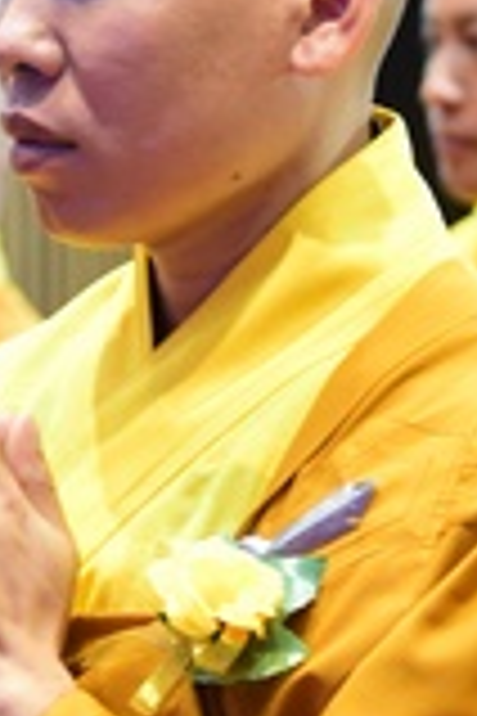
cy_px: 293
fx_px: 6340
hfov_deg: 4.3
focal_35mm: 319
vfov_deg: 6.5
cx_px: 124
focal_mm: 78
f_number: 4
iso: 1000
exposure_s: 1/30
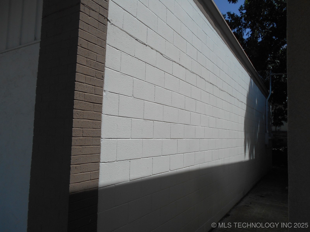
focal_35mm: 26
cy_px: 116
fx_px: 233
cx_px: 155
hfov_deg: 67.3
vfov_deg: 53.1
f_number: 8
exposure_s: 1/500
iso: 80
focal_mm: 4.6
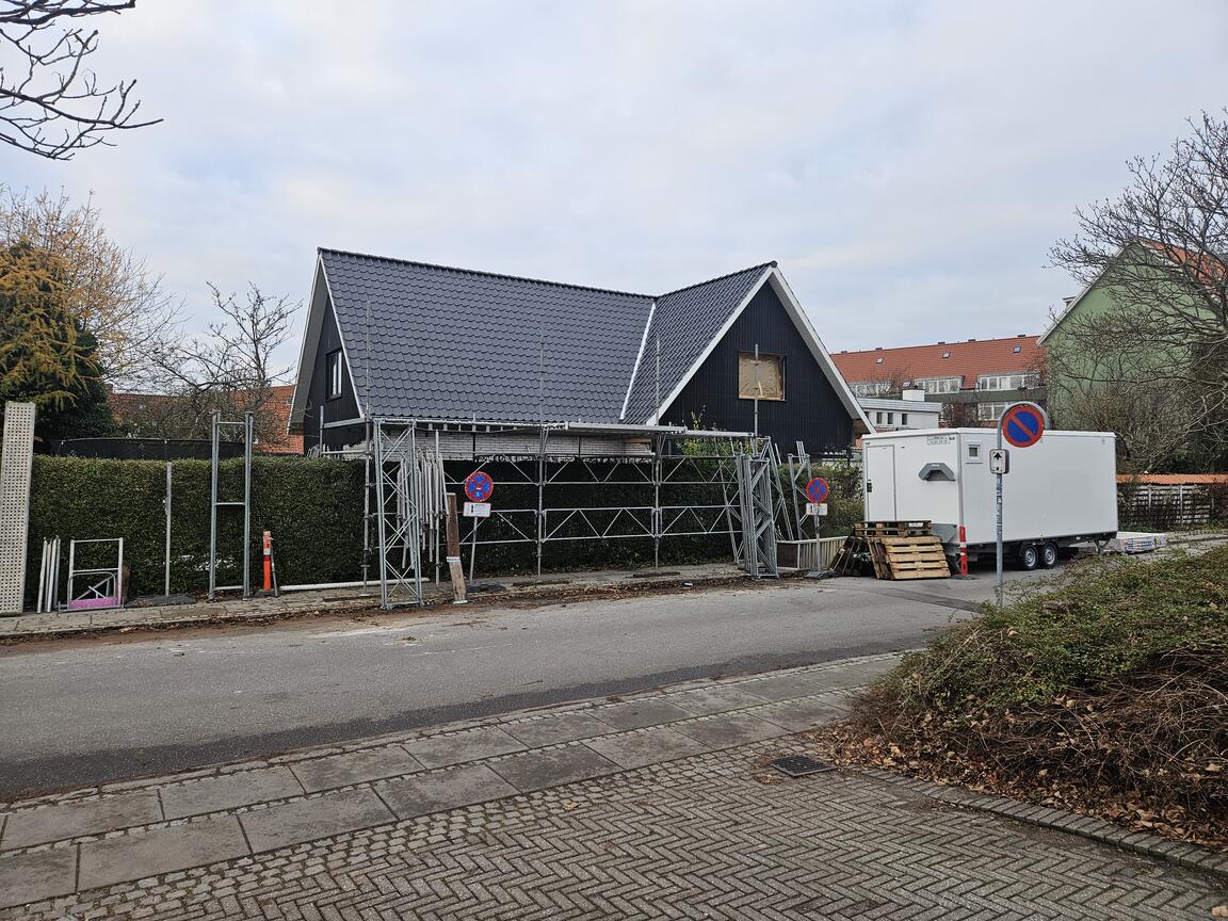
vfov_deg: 58.9
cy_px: 460
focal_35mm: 23
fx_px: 816
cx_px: 614
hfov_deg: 73.9
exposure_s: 1/180
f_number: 1.8
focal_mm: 5.4
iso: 40
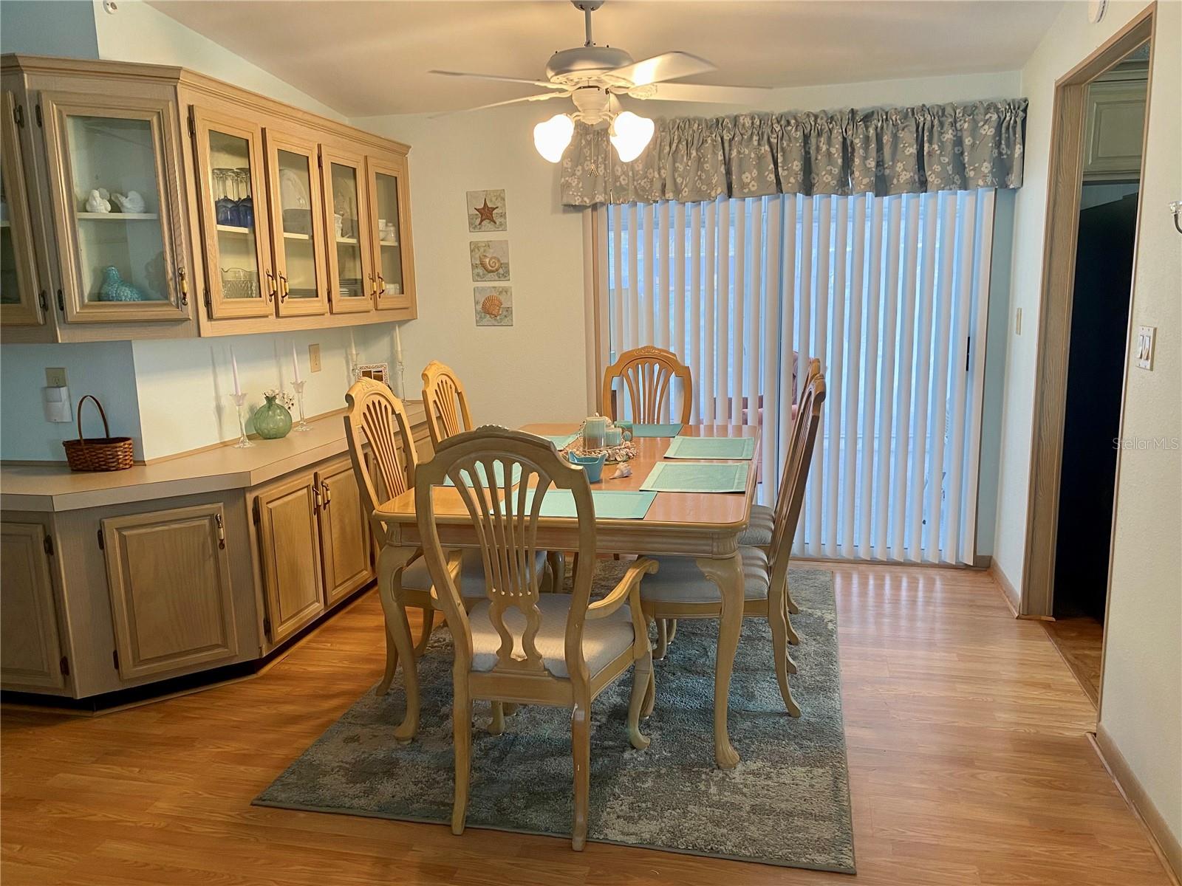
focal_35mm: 26
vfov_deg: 53.1
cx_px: 591
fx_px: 888
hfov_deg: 67.3
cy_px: 443
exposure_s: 1/60
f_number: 1.8
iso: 80
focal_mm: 4.25
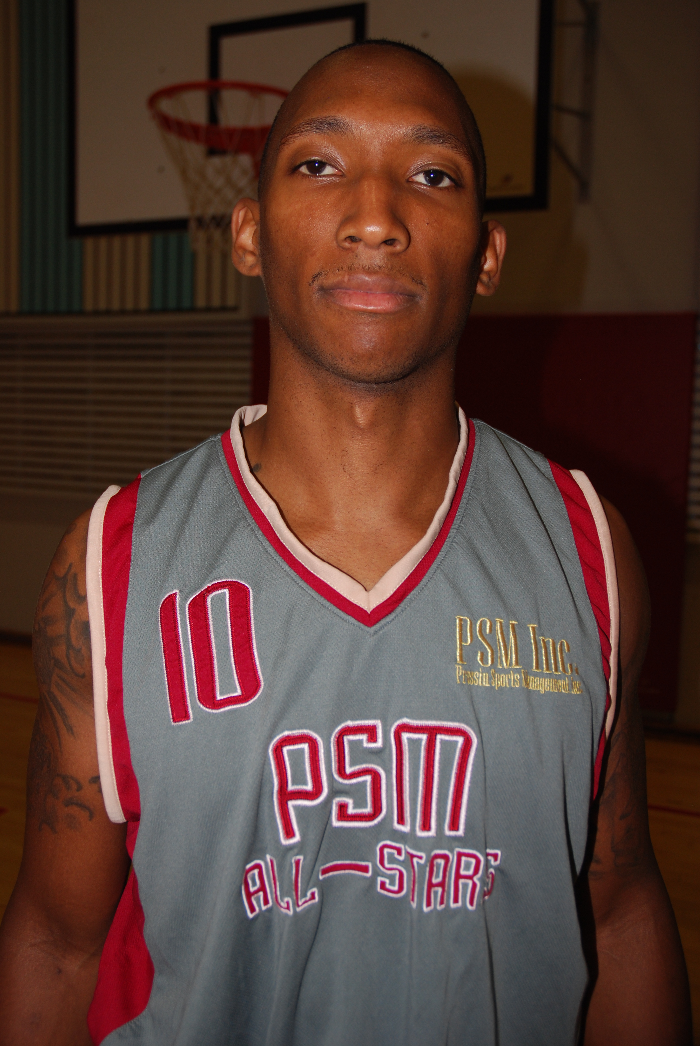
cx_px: 350
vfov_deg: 53.1
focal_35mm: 36
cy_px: 523
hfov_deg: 37.0
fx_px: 1047
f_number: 3.8
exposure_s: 1/60
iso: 200
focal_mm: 24
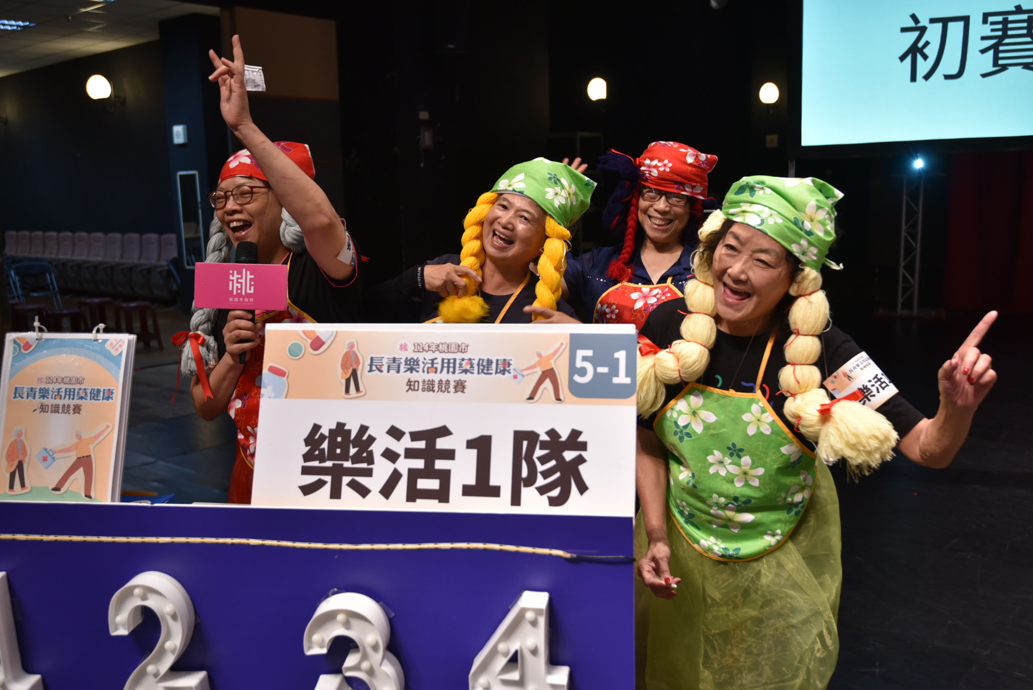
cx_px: 516
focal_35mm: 32
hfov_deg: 58.7
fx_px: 919
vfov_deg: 41.1
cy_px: 345
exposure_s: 1/80
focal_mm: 32
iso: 800
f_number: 4
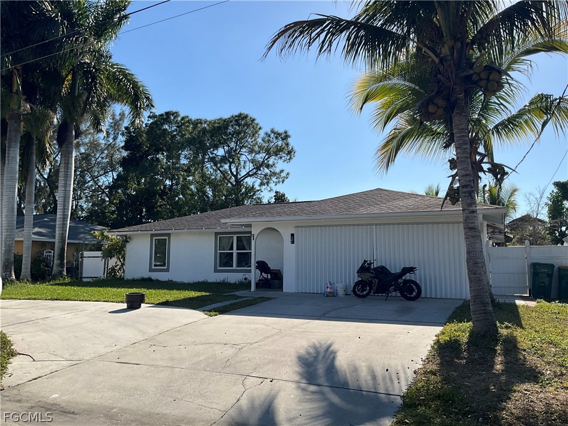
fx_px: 476
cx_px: 284
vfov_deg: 48.2
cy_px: 213
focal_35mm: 29
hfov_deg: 61.7
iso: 25
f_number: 1.8
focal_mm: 3
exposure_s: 1/2427
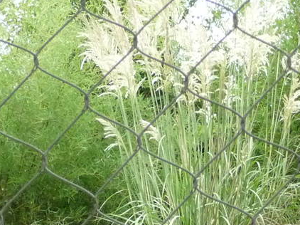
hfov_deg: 10.9
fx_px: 1576
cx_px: 110
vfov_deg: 7.9
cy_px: 418
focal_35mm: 182
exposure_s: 1/400
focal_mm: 8
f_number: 4.2
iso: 400
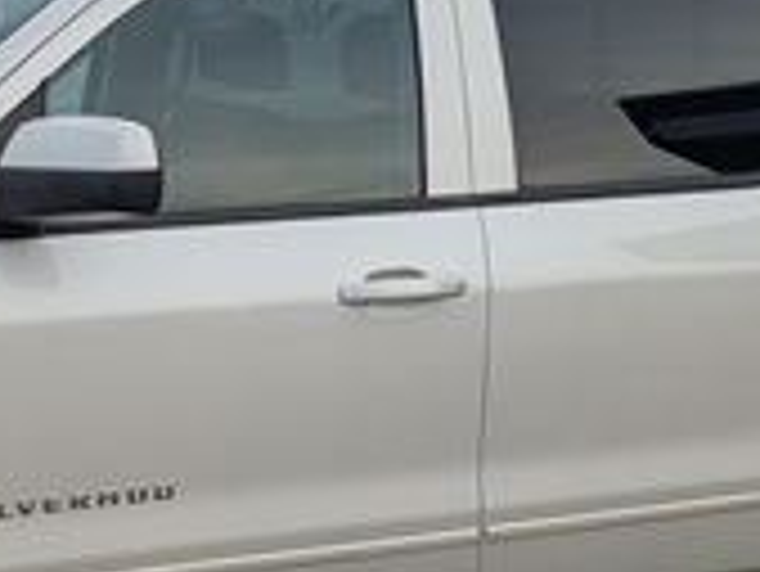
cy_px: 259
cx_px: 153
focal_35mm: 91
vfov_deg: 16.3
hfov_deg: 21.3
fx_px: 1999
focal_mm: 6.9
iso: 21
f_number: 1.68
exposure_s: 1/165
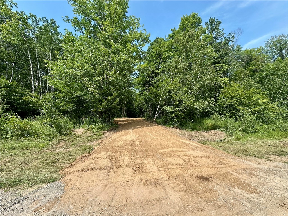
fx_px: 116
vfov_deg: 85.7
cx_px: 144
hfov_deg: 102.1
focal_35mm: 14
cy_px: 108
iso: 50
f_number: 2.2
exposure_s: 1/1082
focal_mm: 2.22
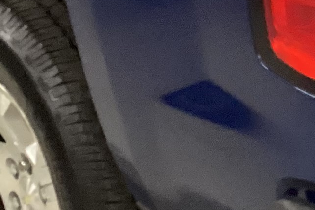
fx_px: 1435
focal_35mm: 164
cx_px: 322
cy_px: -136
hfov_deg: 12.4
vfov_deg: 8.1
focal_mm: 3.3
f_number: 2.4
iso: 400
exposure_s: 1/40
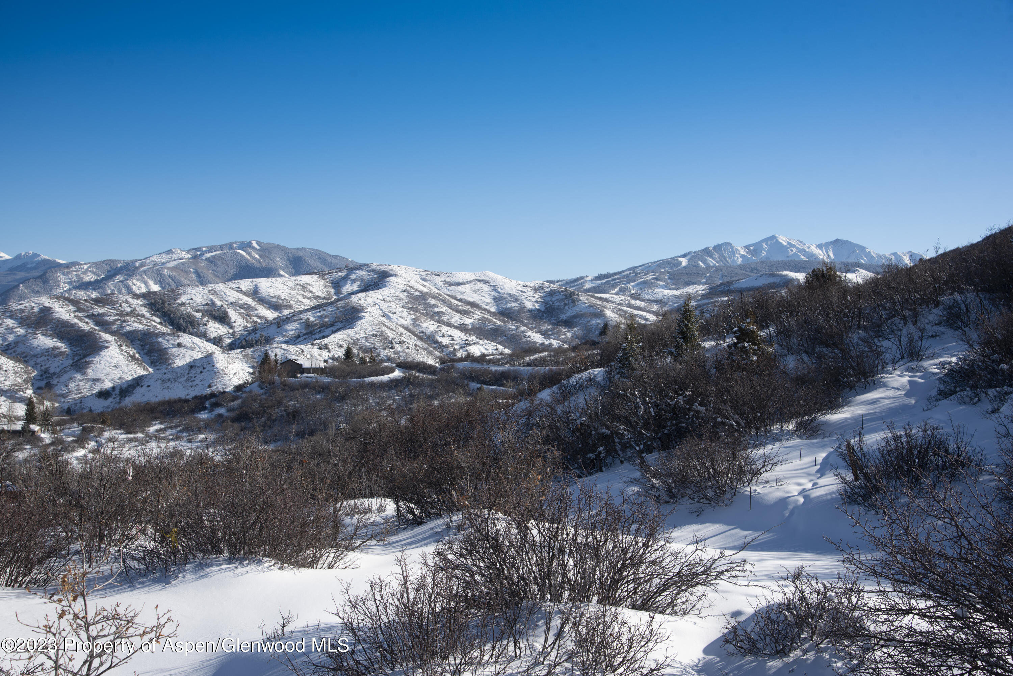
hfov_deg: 44.5
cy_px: 338
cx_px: 506
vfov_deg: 30.5
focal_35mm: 44
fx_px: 1238
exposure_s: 1/320
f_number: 8
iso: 100
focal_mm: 44
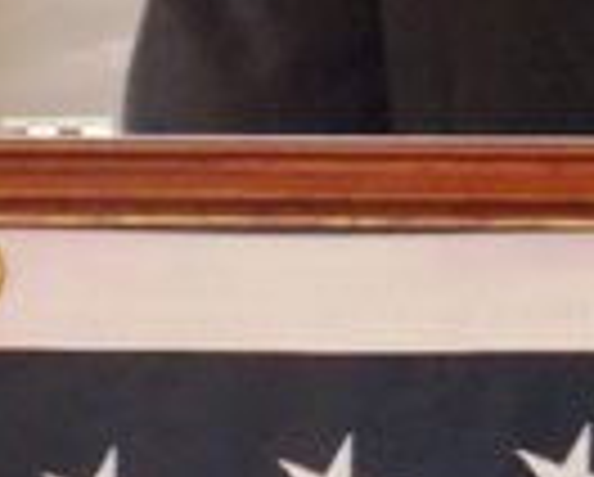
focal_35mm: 623
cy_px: -400
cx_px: 855
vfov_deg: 2.5
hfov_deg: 3.1
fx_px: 10969
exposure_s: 1/125
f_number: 5
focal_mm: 23.4
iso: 500
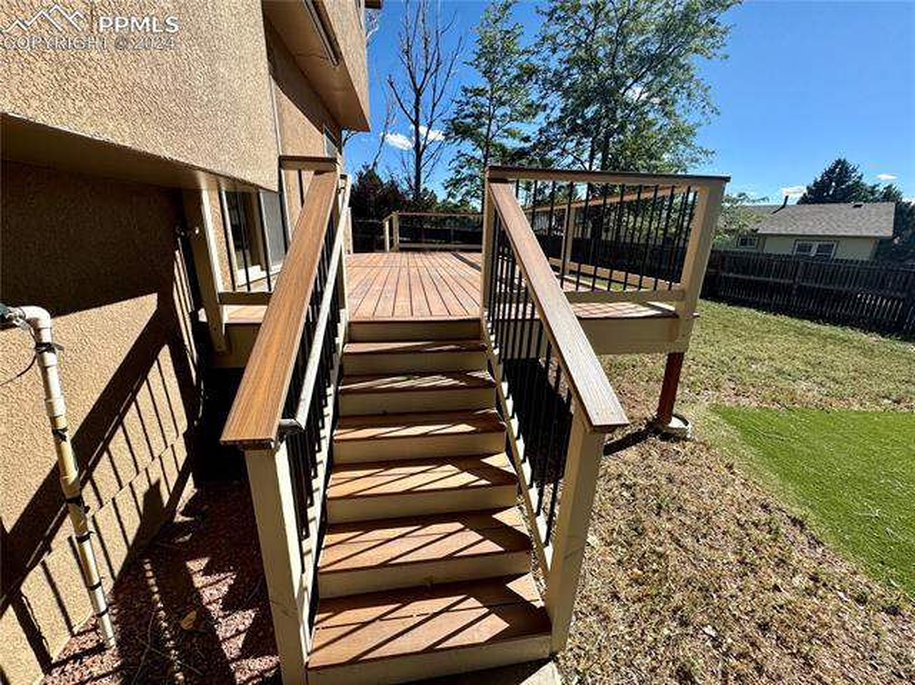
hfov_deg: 102.1
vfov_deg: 85.6
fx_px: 370
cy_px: 342
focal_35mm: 14
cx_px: 458
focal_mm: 2.22
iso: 40
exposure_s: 1/1370
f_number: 2.2
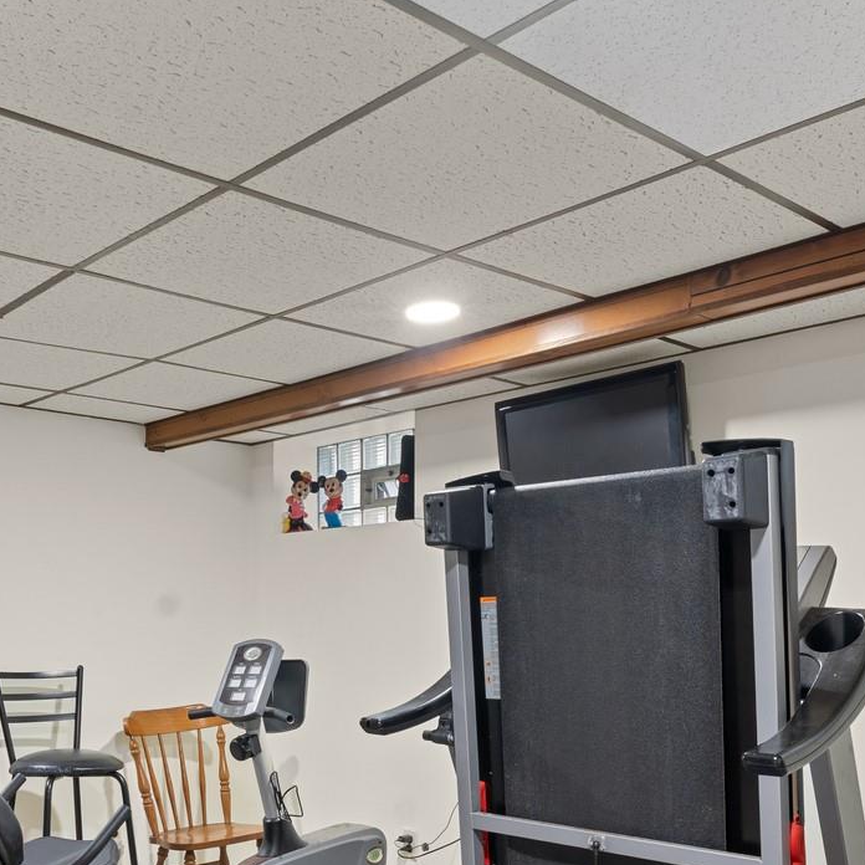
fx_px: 989
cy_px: 714
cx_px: 266
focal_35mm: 35
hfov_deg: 46.2
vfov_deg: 44.5
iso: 500
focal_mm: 14
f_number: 10
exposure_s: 1
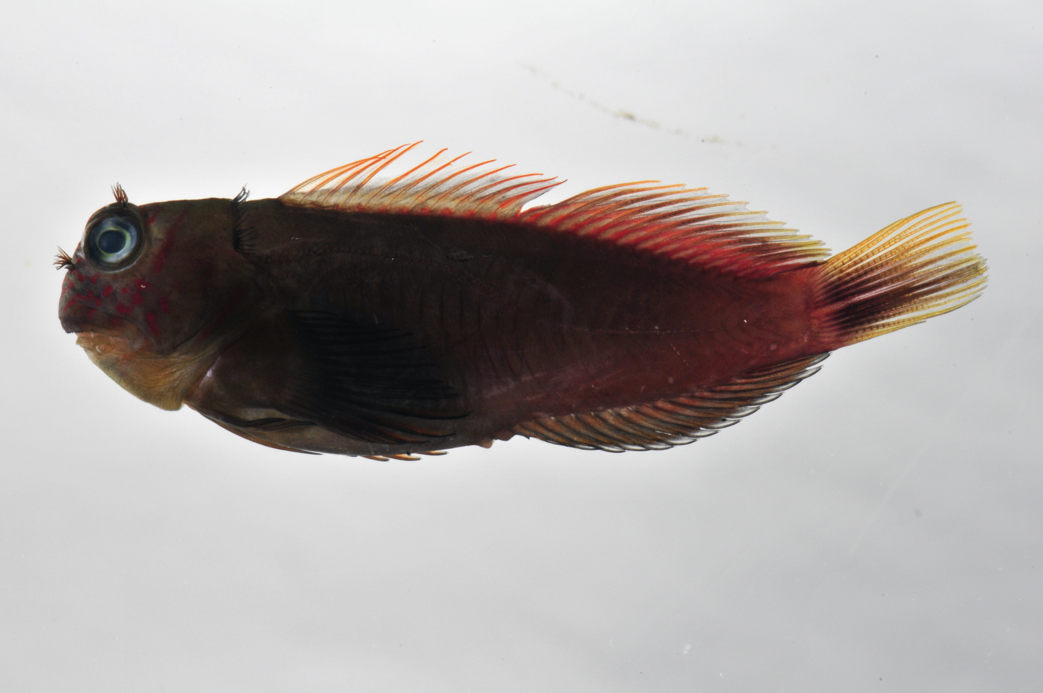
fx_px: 4558
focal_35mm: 158
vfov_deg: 8.7
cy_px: 346
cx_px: 522
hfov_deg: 13.1
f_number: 36
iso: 200
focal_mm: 105
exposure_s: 1/60
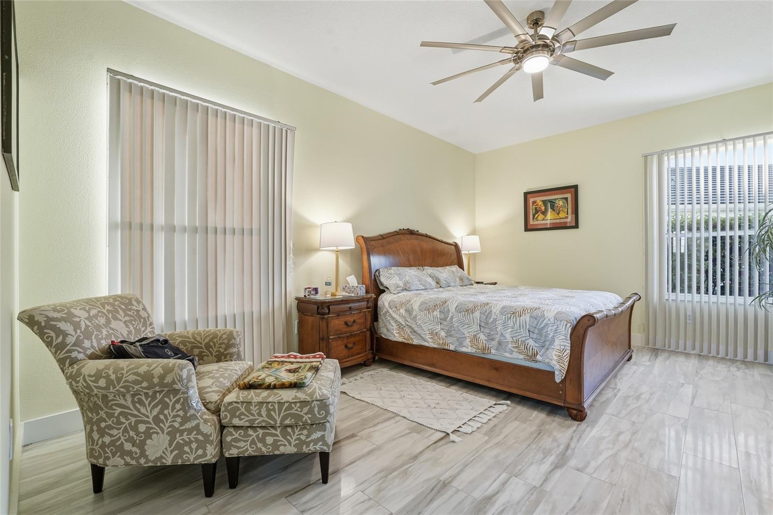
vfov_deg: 72.0
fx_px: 354
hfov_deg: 95.0
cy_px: 258
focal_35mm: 16
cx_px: 386
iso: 100
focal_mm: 16.5
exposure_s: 1/8
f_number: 8
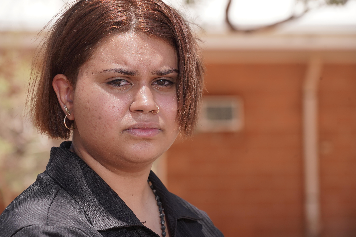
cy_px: 118
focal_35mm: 178
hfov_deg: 11.5
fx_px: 1760
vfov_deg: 7.7
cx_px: 178
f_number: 9
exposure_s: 1/250
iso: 250
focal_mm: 178
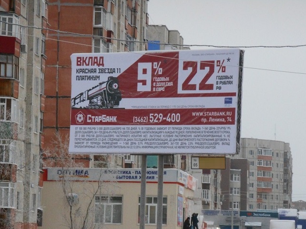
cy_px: 142
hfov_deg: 8.7
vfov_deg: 6.5
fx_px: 2015
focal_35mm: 228
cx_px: 144
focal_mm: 32.9
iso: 450
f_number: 6.4
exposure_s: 1/250
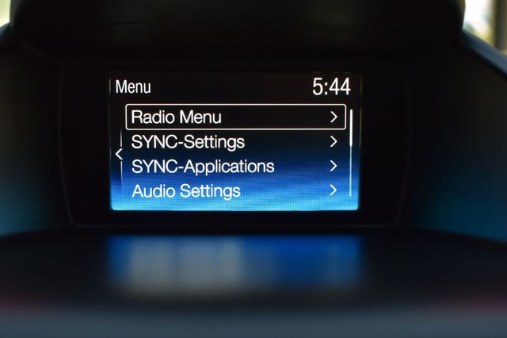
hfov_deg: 35.1
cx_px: 254
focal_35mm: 57
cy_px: 169
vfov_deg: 23.8
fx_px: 802
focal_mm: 38
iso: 900
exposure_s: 1/15
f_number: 6.3
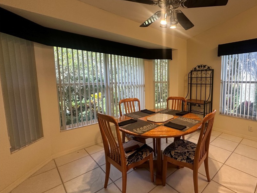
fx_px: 134
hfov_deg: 85.7
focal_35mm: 18
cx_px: 164
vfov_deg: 71.6
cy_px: 92
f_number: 2.2
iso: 250
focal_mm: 2.22
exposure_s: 1/60
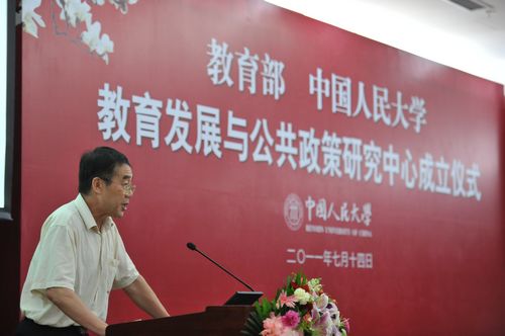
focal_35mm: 98
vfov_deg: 13.9
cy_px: 168
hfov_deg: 20.8
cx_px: 252
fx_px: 1373
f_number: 2.8
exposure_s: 1/200
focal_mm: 98
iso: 2000
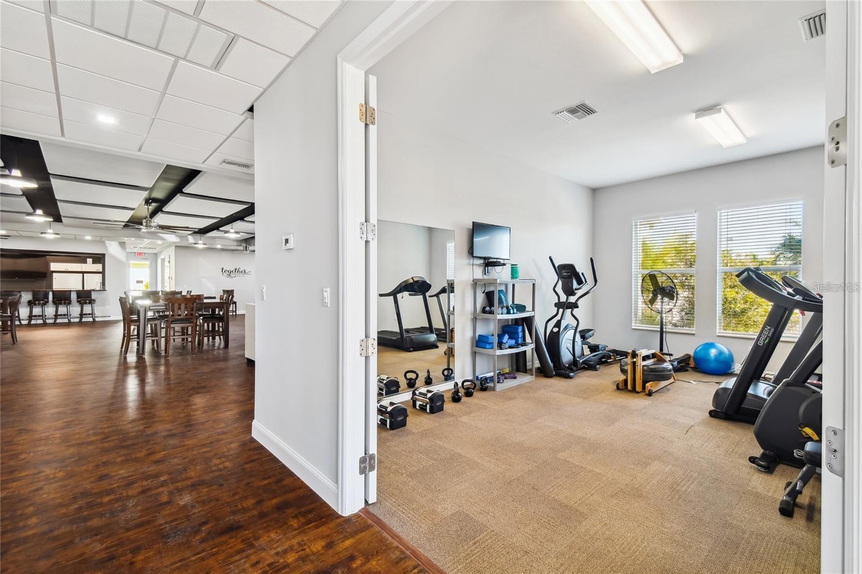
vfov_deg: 77.3
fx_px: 359
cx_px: 431
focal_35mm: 15
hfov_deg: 100.4
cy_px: 287
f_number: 7.1
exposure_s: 1/6
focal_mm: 10
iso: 100
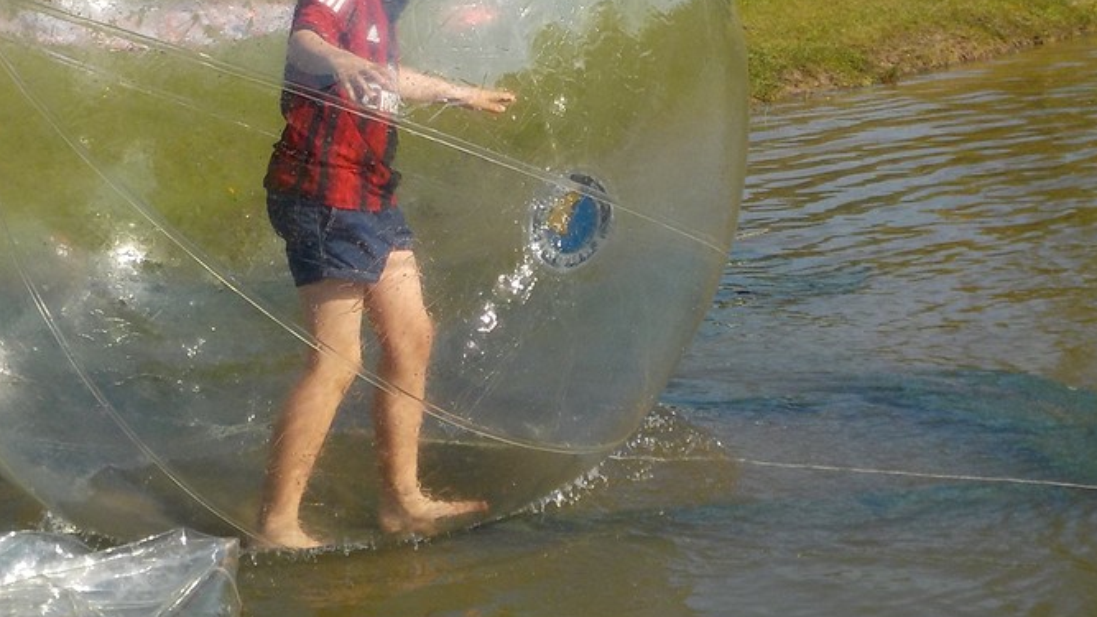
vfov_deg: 12.4
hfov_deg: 22.0
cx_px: 666
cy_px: 110
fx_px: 2821
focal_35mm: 97
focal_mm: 7.9
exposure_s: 1/800
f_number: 4.7
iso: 125
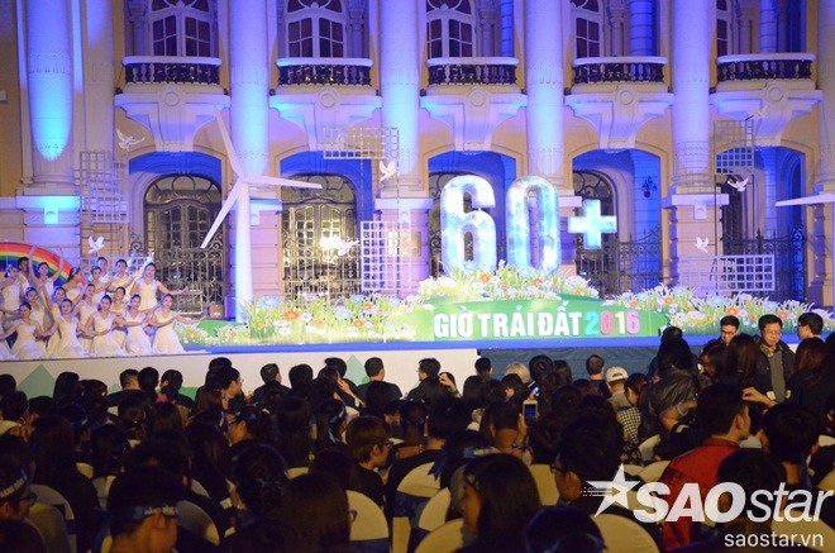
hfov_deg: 32.0
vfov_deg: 21.5
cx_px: 418
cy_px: 276
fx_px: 1458
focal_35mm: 63
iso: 5000
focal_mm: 42
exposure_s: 1/125
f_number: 5.6
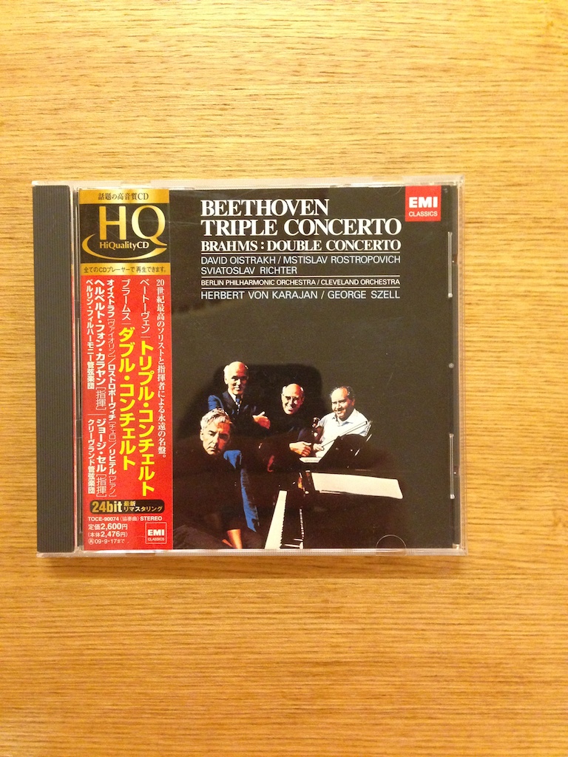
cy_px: 378
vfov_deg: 55.4
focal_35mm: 33
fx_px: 722
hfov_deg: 42.9
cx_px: 284
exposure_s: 1/15
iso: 500
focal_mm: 4.12
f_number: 2.4
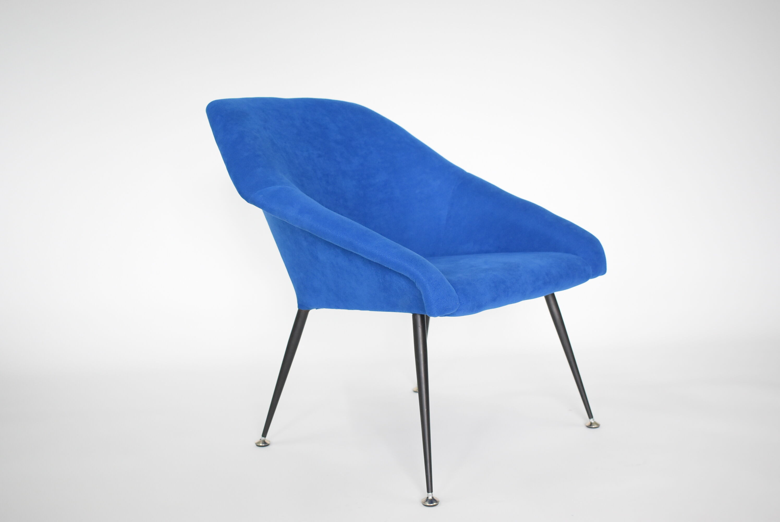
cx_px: 390
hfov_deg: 49.5
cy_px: 261
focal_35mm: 39
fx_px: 846
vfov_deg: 34.3
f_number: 4
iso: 1250
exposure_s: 1/60
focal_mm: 26
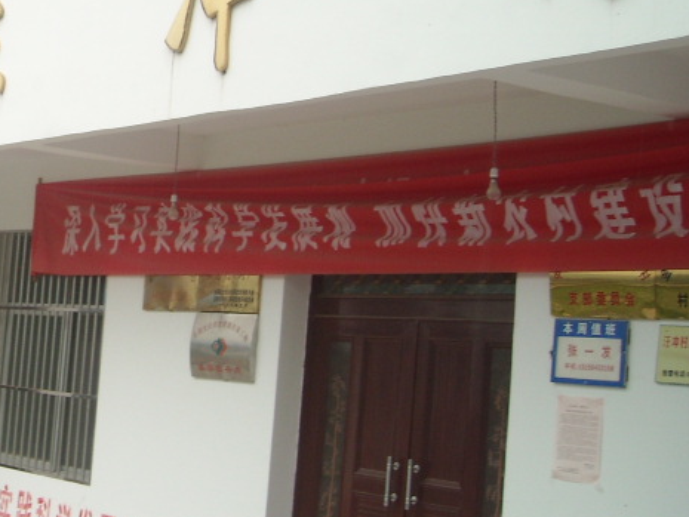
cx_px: -58
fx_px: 1533
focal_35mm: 77
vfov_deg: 19.0
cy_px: 101
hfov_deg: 23.8
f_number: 2.8
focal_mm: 5.7
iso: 73
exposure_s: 1/60
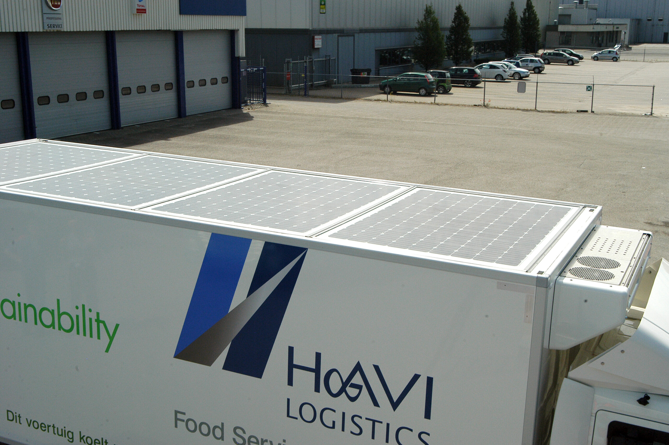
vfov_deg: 28.9
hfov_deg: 42.4
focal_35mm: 46
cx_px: 334
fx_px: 863
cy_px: 222
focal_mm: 31
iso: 400
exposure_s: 1/640
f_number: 16
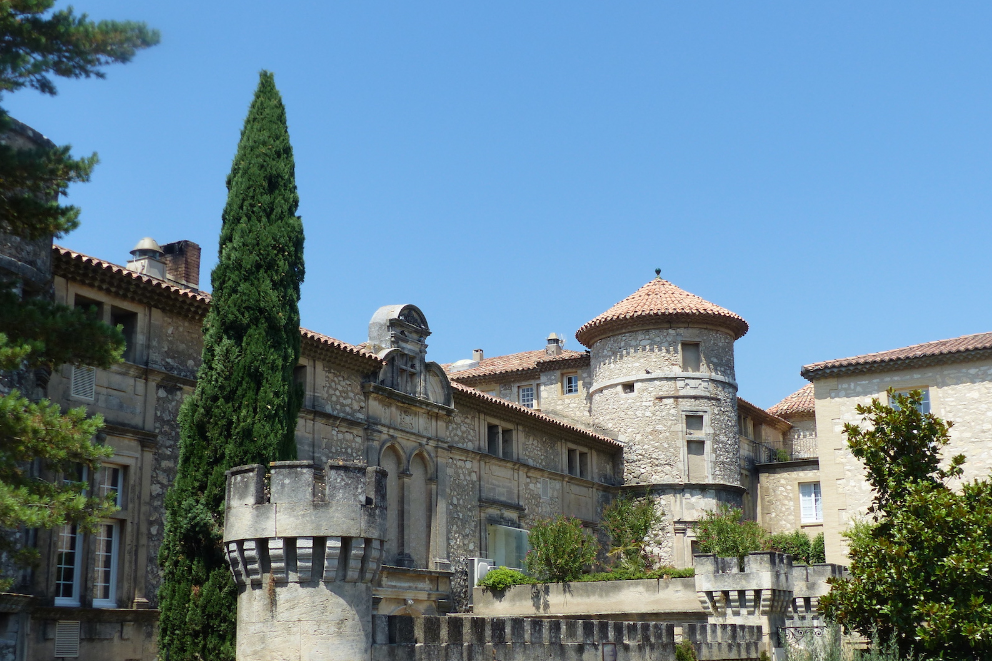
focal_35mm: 43
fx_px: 1185
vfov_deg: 31.2
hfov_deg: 45.4
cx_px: 499
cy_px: 369
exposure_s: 1/1000
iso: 100
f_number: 4
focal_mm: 7.1
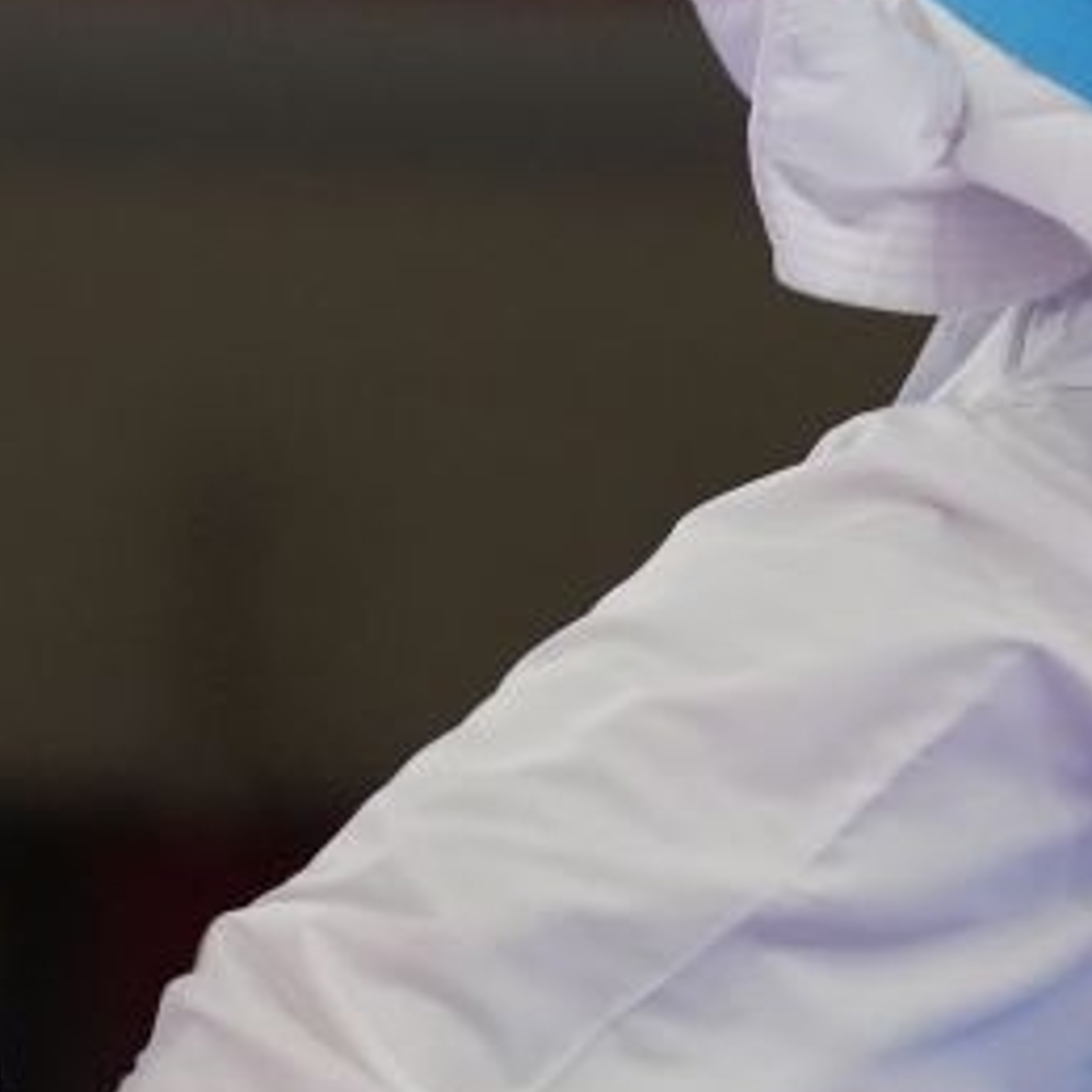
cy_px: -1306
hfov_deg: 1.5
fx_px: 40544
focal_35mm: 1136
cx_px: -832
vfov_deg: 1.5
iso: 500
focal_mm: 129
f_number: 2.8
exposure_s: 1/1000
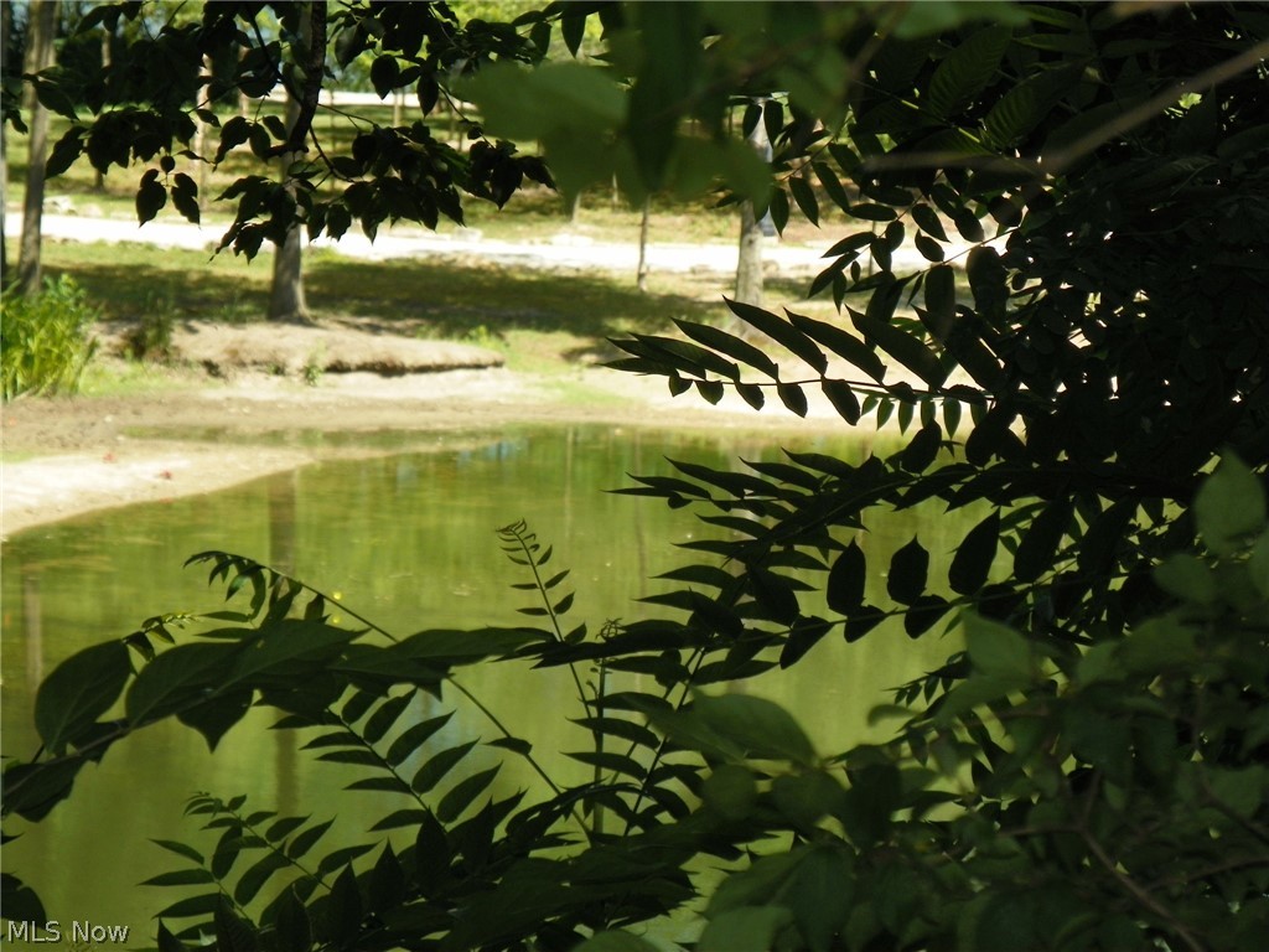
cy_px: 476
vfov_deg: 8.3
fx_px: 6525
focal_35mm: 178
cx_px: 634
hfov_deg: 11.1
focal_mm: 31.7
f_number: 4.5
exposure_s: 1/200
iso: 64
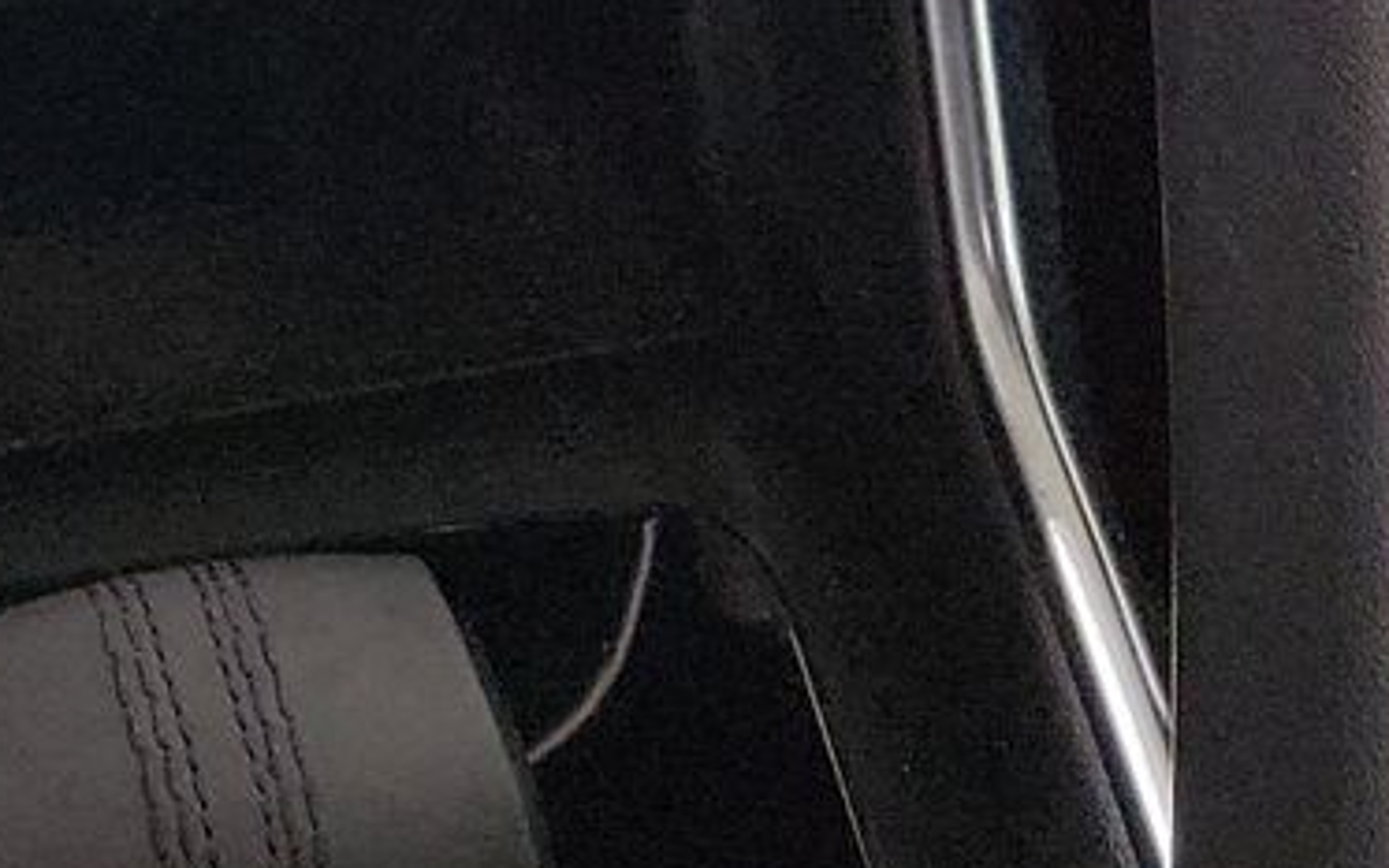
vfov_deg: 10.7
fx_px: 4126
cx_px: -171
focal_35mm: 109
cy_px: -1017
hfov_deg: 18.3
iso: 296
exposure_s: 1/59
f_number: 1.8
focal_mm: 6.7
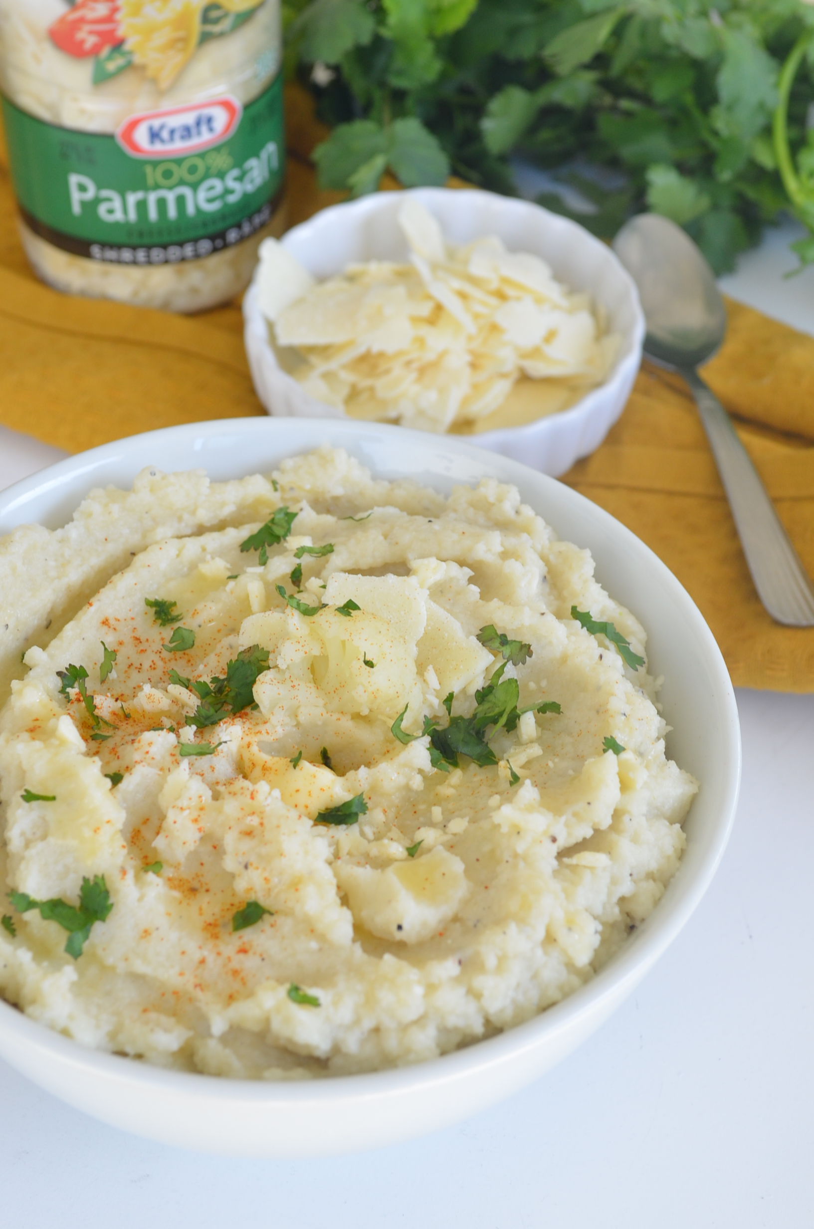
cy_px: 614
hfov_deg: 23.7
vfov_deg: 35.1
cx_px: 407
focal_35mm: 57
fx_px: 1942
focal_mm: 38
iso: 400
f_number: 8
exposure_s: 1/60
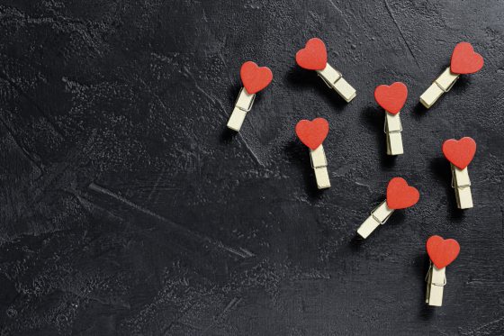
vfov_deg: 27.0
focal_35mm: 50
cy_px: 168
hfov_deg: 39.6
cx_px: 252
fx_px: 700
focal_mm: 50
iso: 200
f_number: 9
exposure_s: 1/125
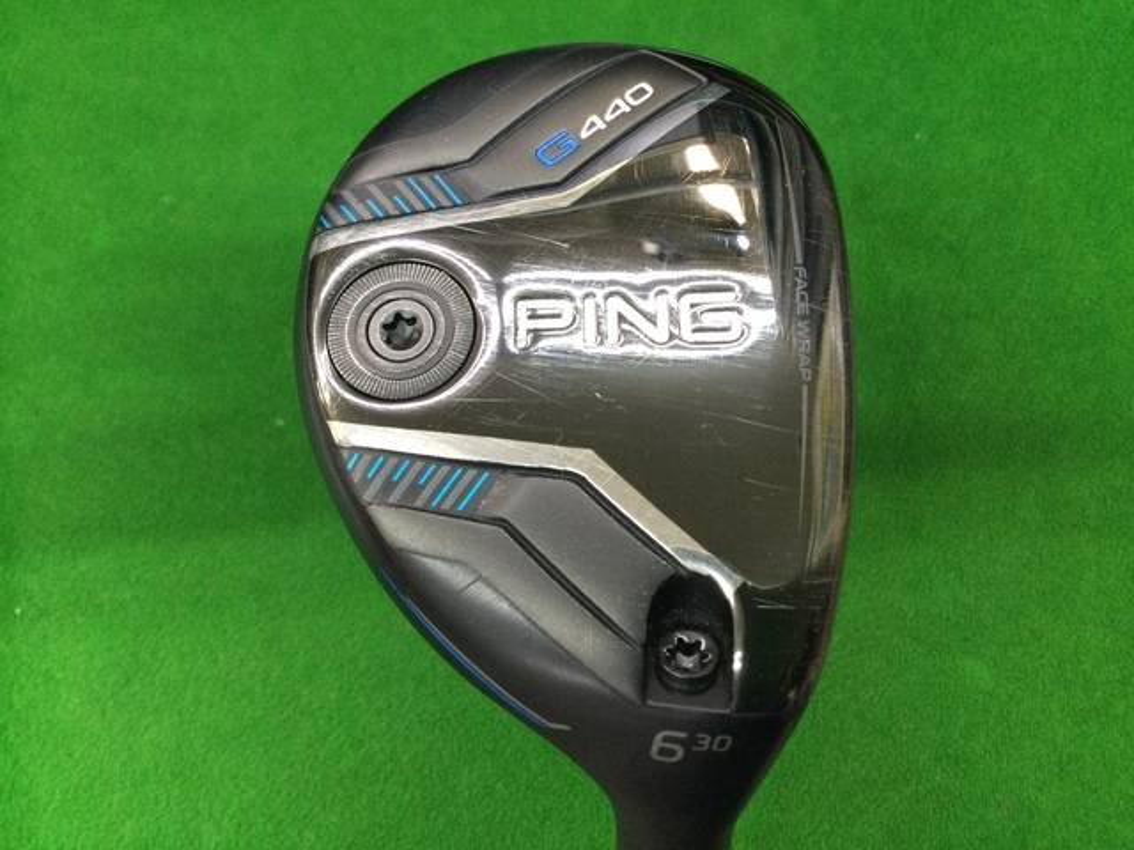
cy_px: 425
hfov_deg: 58.4
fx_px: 1016
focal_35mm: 31
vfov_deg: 45.4
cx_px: 567
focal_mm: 3.3
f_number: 2.4
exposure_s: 1/30
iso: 160
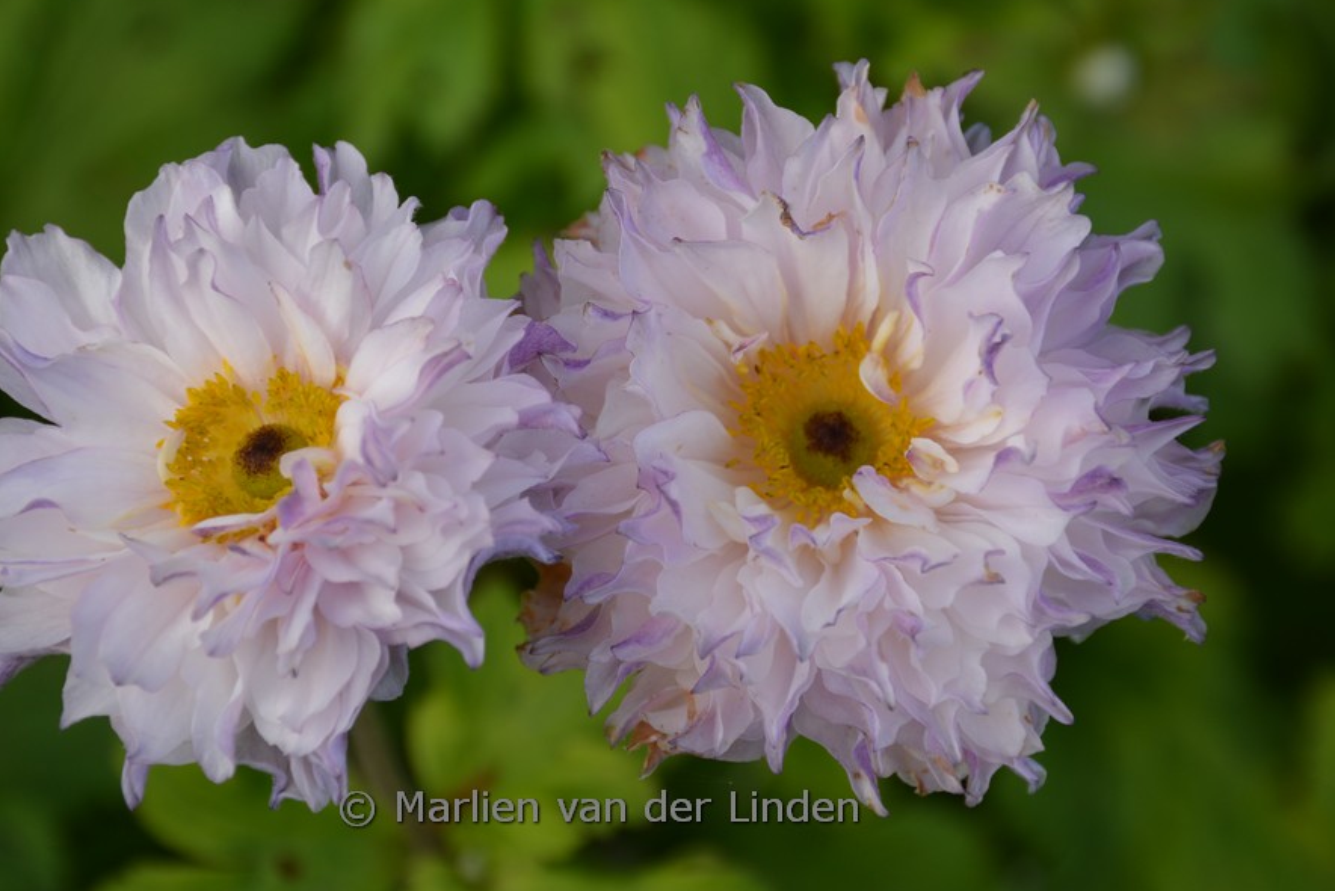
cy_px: 396
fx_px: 5156
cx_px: 603
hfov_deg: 14.8
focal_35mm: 139
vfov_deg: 9.9
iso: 160
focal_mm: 80
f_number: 8
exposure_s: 1/250
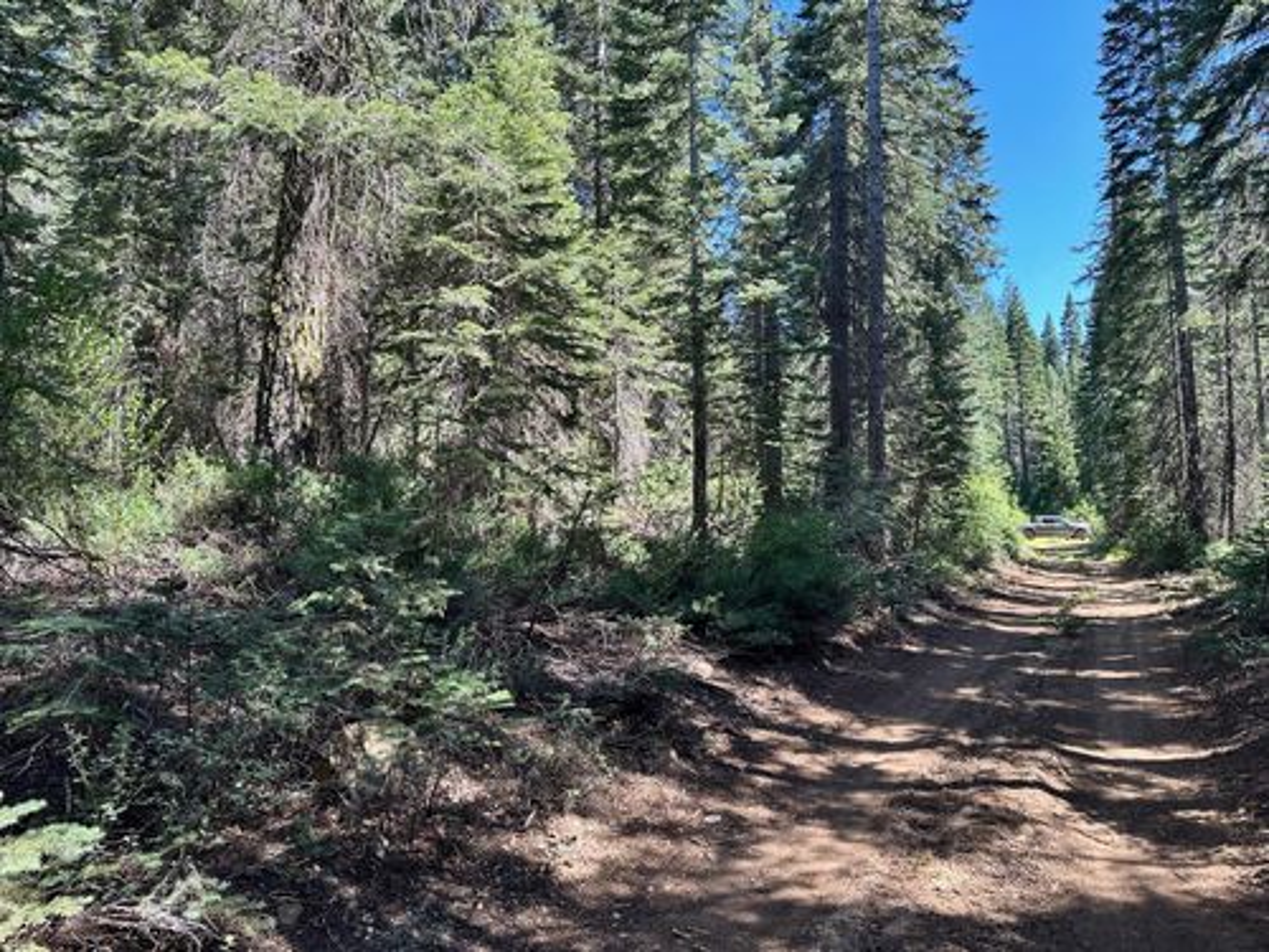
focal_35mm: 24
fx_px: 880
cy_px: 476
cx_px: 634
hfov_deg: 71.6
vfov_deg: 56.8
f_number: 1.78
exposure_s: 1/446
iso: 80
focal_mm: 6.86
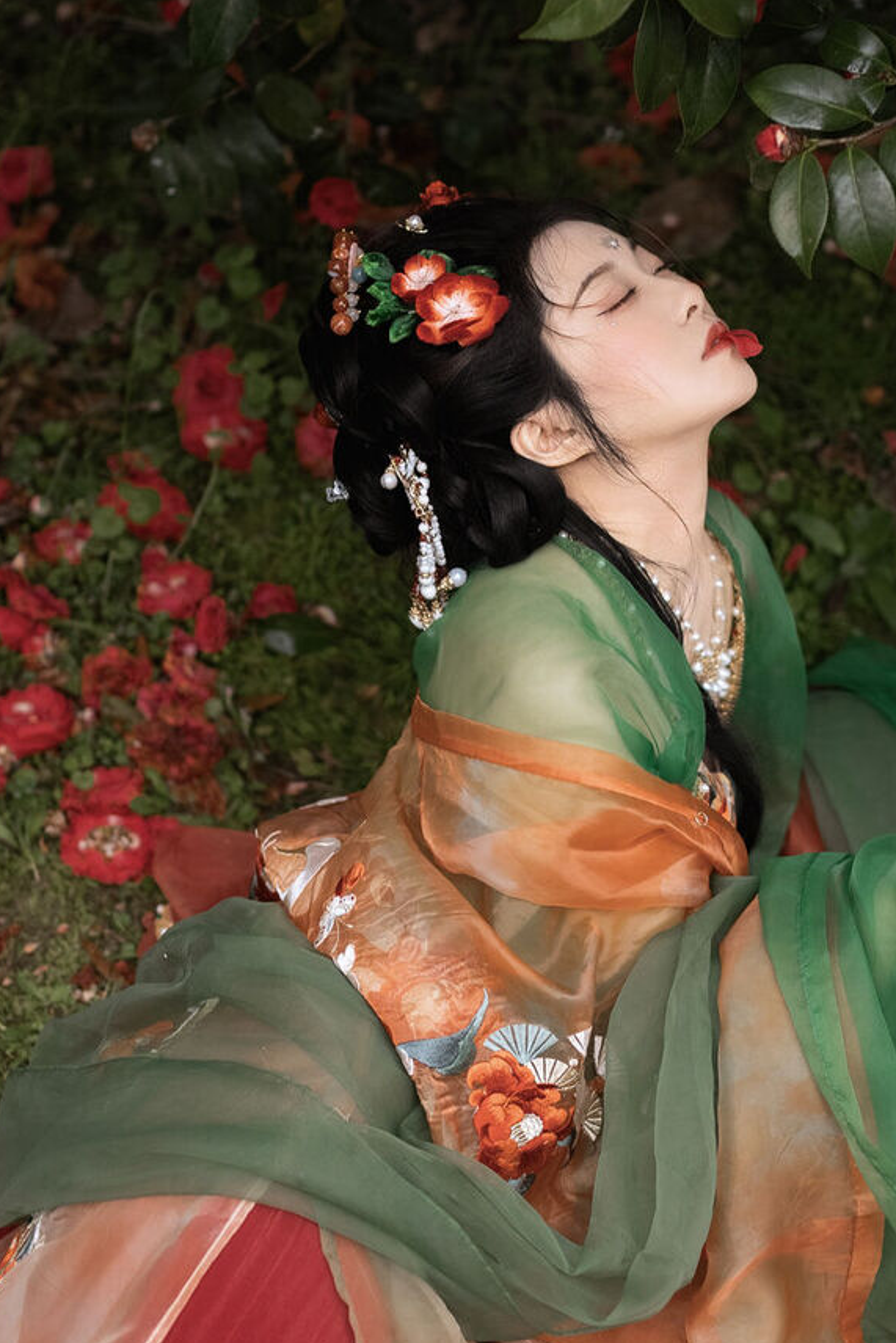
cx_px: 579
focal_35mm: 92
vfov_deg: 22.1
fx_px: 3433
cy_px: 467
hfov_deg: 14.8
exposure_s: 1/320
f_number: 2.2
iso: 320
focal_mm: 50
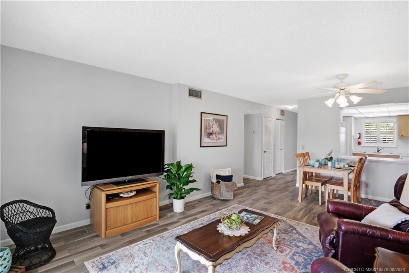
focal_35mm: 16
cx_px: 204
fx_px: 182
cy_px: 136
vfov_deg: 73.8
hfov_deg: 96.7
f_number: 8
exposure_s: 1/60
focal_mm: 16
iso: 2000
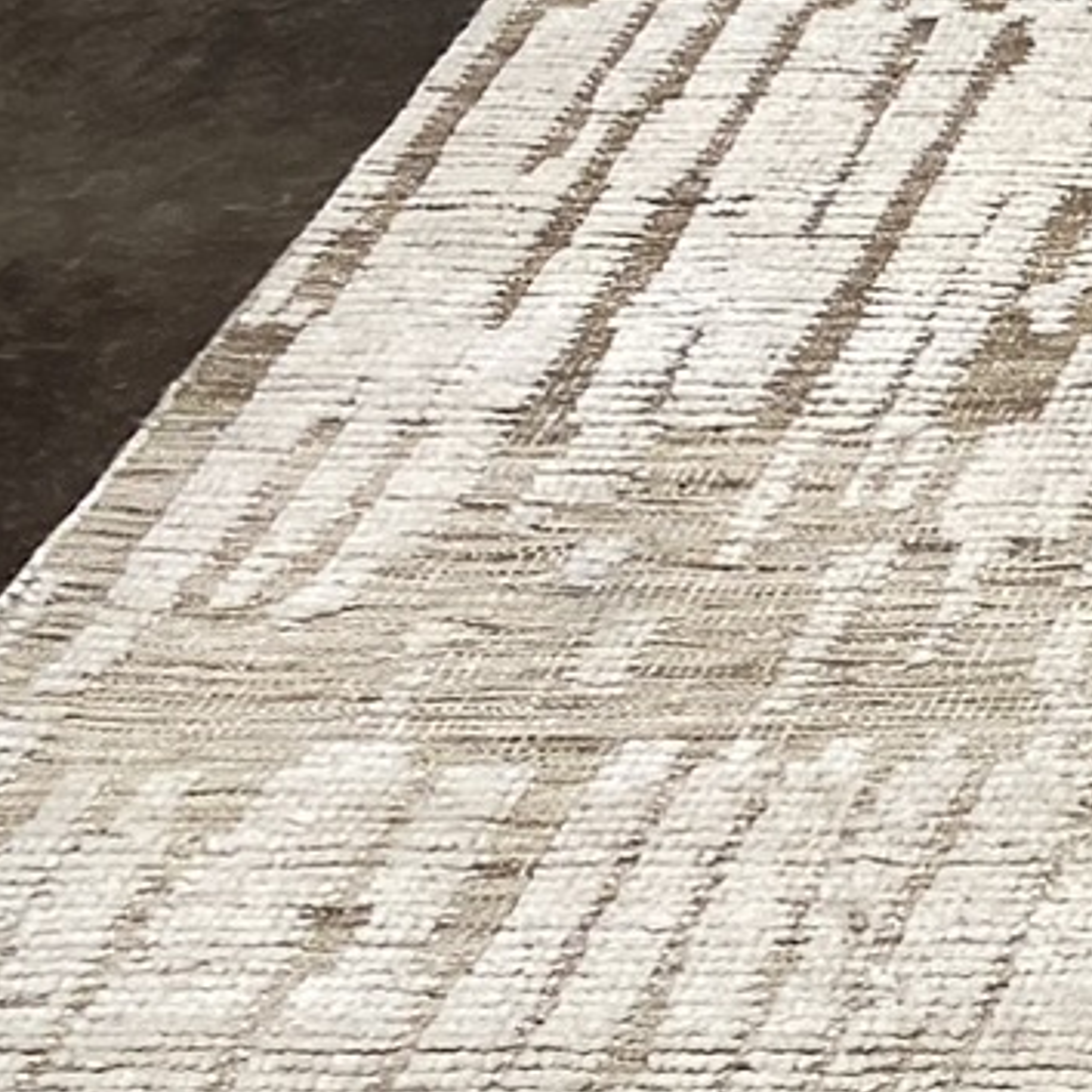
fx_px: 4747
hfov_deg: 10.6
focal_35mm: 133
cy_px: 1049
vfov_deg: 13.0
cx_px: 2903
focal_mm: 4.25
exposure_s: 1/120
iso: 80
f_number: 1.8
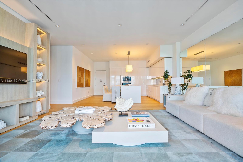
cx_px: 122
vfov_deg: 73.7
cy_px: 81
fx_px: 108
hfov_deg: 96.7
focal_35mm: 16
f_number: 8
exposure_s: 1/30
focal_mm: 16
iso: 500
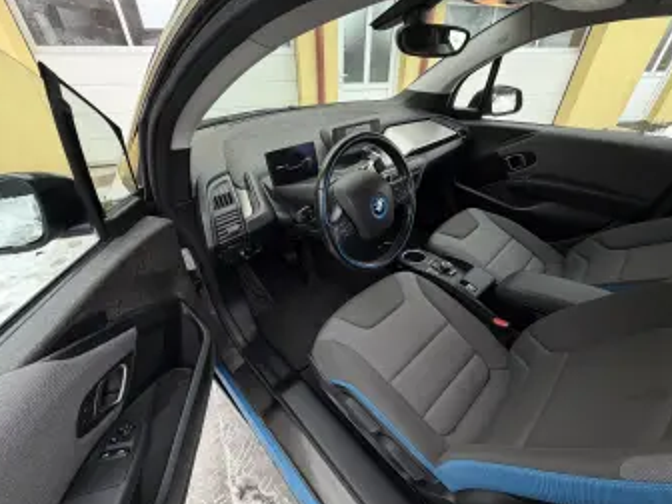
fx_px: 291
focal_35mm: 15
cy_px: 258
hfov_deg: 98.2
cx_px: 338
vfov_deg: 81.7
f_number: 2.2
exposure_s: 1/121
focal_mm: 2.22
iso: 160
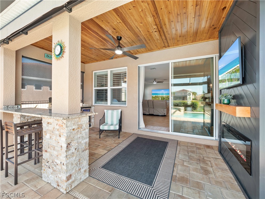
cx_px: 132
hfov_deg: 102.1
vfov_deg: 85.7
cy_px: 100
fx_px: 107
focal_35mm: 14
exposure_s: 1/15
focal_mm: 7
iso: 200
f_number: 7.1
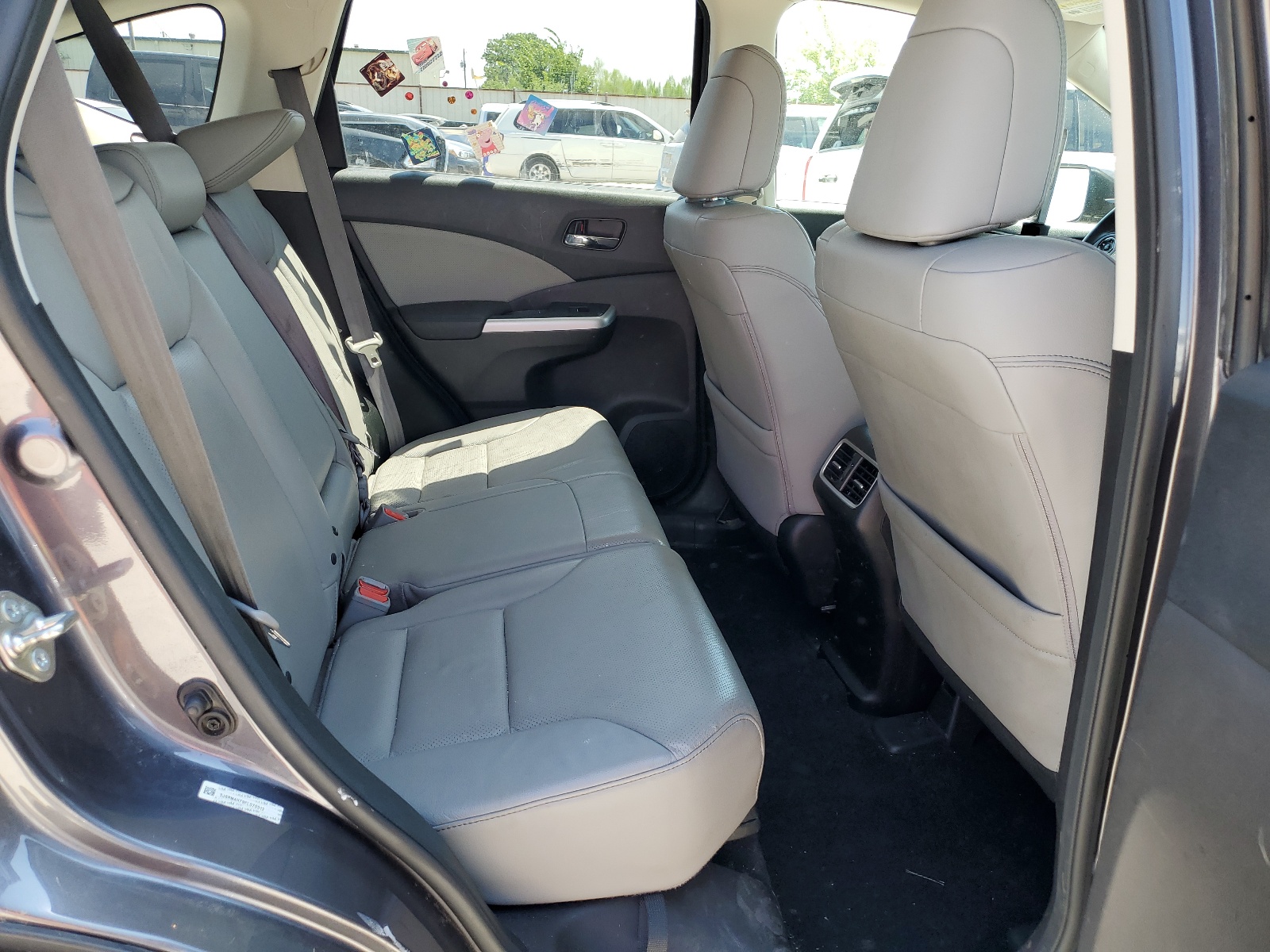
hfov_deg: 67.3
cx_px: 635
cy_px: 476
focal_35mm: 26
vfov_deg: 53.1
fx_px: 954
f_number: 1.5
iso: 50
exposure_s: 1/286
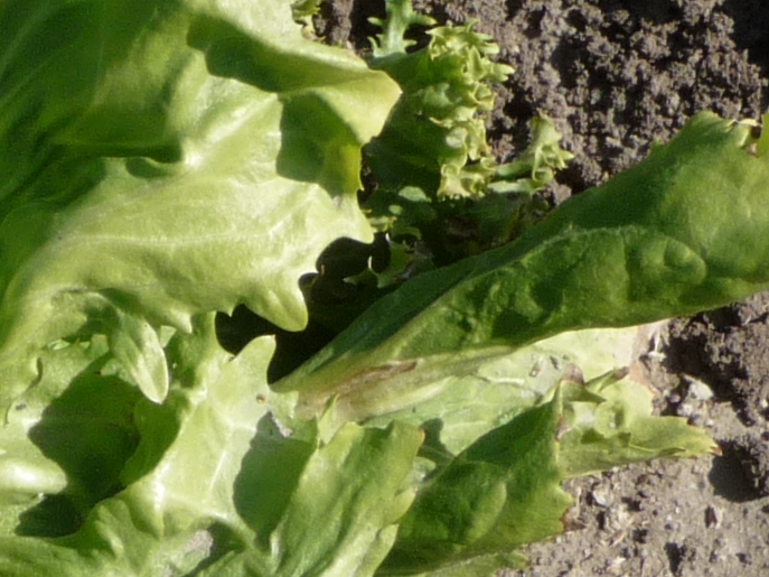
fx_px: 6952
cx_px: -251
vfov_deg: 4.7
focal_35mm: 313
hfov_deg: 6.3
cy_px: 458
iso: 100
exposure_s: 1/640
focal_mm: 10.5
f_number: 4.5
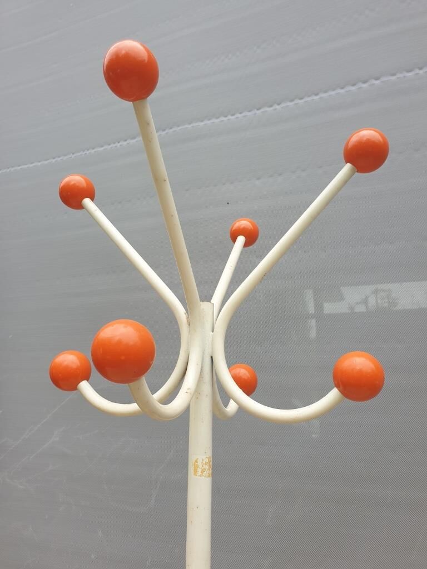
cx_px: 214
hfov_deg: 53.1
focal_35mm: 26
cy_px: 284
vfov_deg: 67.3
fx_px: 428
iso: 50
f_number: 2.4
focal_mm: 4.3
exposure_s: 1/301
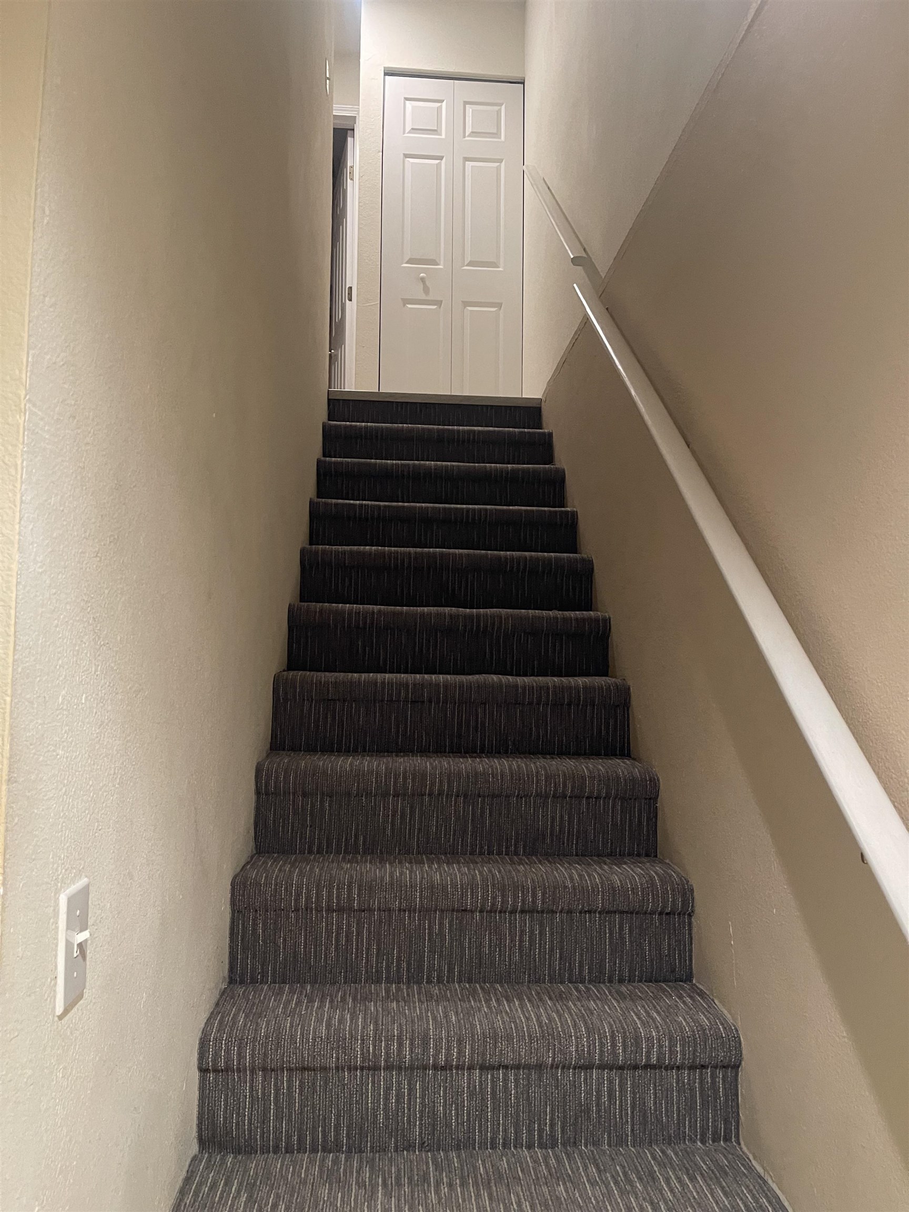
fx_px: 910
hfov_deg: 53.1
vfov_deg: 67.3
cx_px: 454
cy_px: 606
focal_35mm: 26
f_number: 1.6
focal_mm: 5.1
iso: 500
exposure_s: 1/30
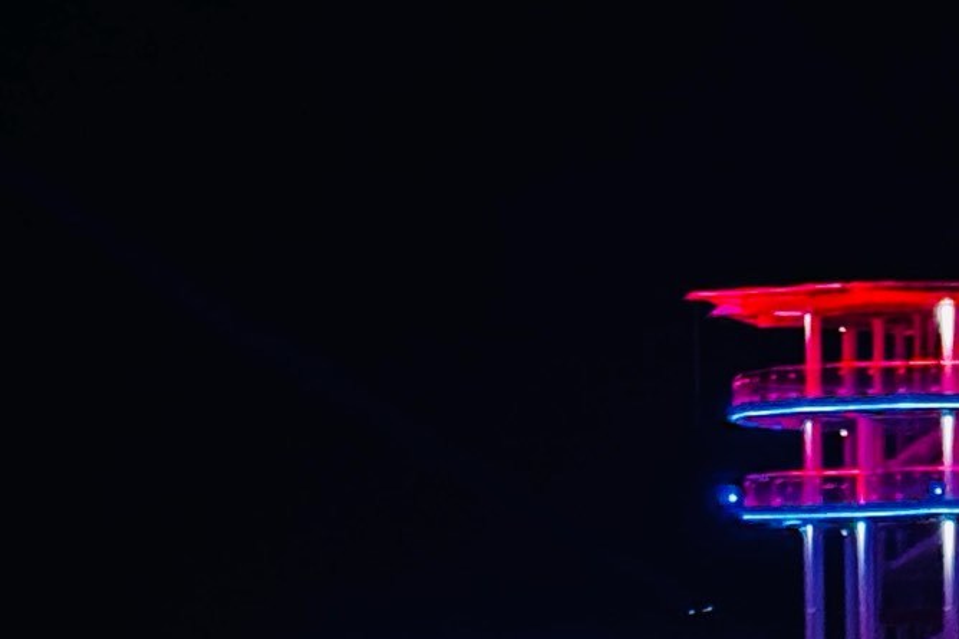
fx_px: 5433
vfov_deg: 6.5
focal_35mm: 204
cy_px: 1248
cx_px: 1011
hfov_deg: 10.0
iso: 800
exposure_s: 1/25
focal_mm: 6.76
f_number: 1.78
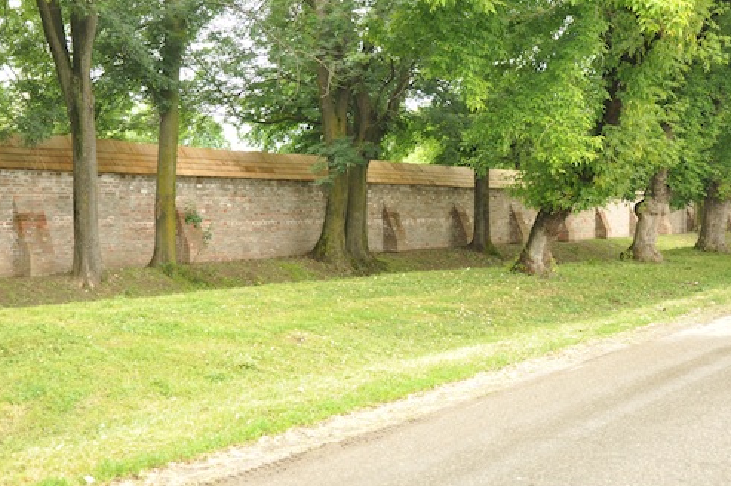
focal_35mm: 46
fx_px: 925
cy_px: 198
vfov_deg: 29.4
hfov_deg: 43.1
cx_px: 387
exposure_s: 1/160
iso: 400
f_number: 6.3
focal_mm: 25
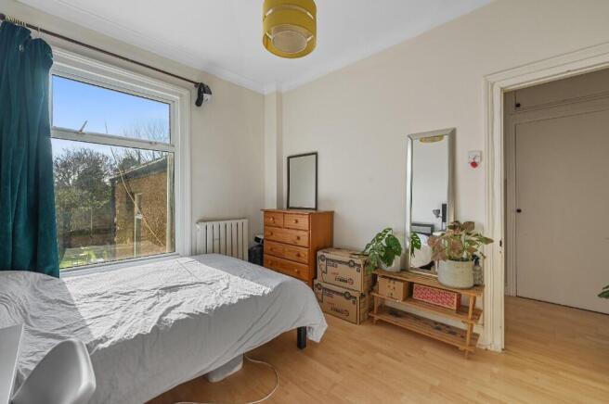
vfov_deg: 81.1
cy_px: 202
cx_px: 304
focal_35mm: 14
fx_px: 237
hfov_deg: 104.3
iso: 400
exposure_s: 1/15
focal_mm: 14
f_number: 8
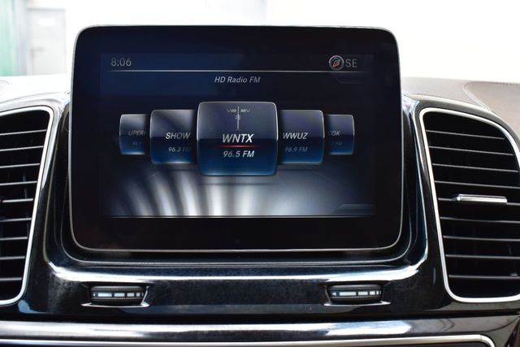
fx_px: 563
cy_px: 174
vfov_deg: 34.2
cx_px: 260
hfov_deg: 49.5
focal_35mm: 39
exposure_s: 1/60
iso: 400
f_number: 8
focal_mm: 26
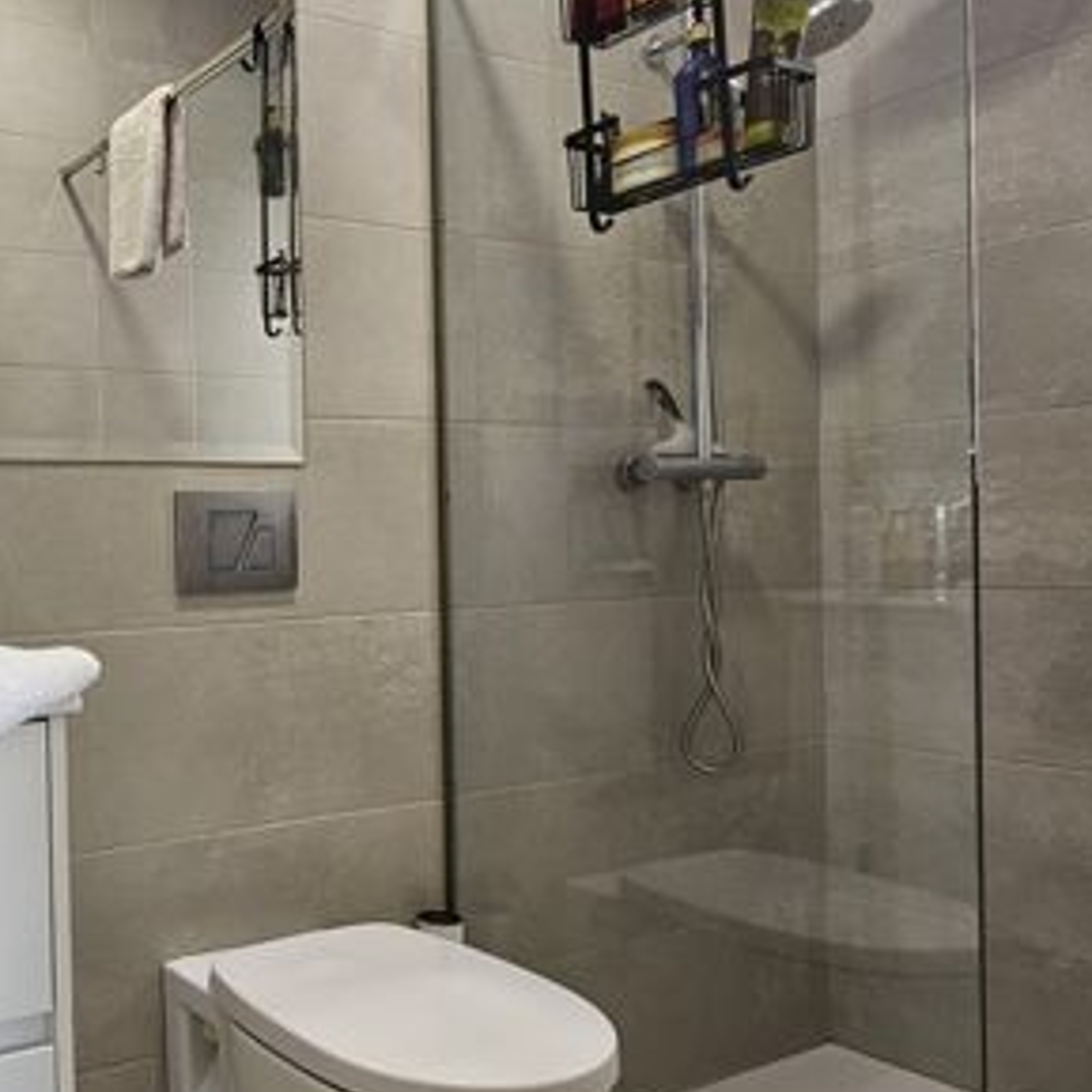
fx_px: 999
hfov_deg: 48.3
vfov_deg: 57.3
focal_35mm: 28
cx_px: 25
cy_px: 571
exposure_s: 1/50
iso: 80
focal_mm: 2.2
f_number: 2.2
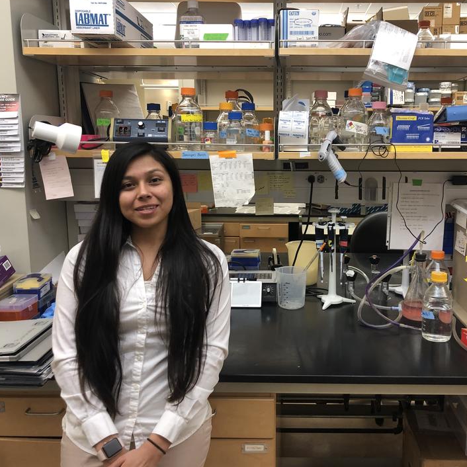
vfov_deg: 48.5
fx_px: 519
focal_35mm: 34
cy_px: 232
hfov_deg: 48.1
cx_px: 284
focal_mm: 4
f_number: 1.8
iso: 32
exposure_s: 1/24
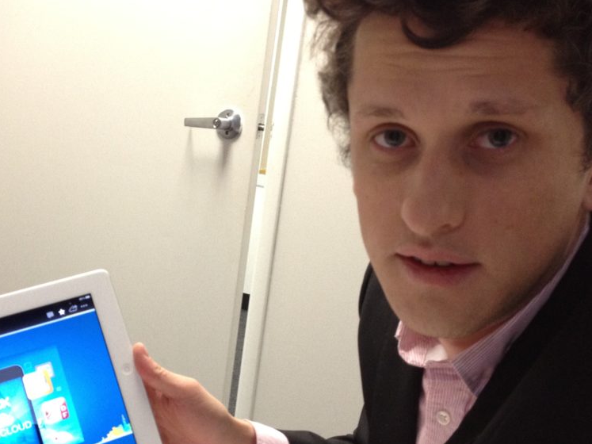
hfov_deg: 39.3
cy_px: 278
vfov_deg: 30.1
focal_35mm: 48
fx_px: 821
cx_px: 212
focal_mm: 4.28
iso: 200
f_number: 2.4
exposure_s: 1/20
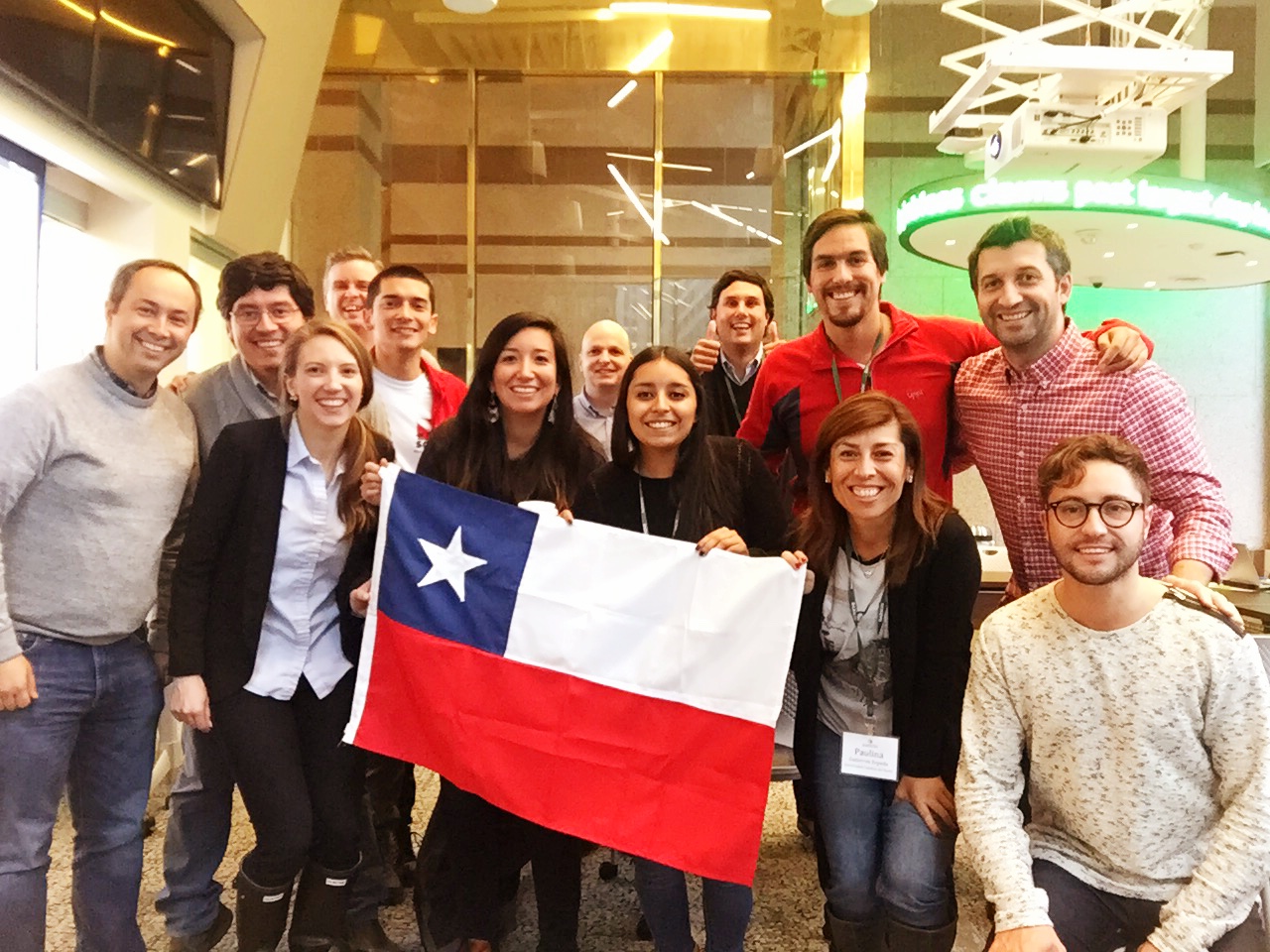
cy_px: 476
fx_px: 1137
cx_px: 635
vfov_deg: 45.4
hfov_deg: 58.4
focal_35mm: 31
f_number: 2.2
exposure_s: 1/24
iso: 250
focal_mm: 2.65
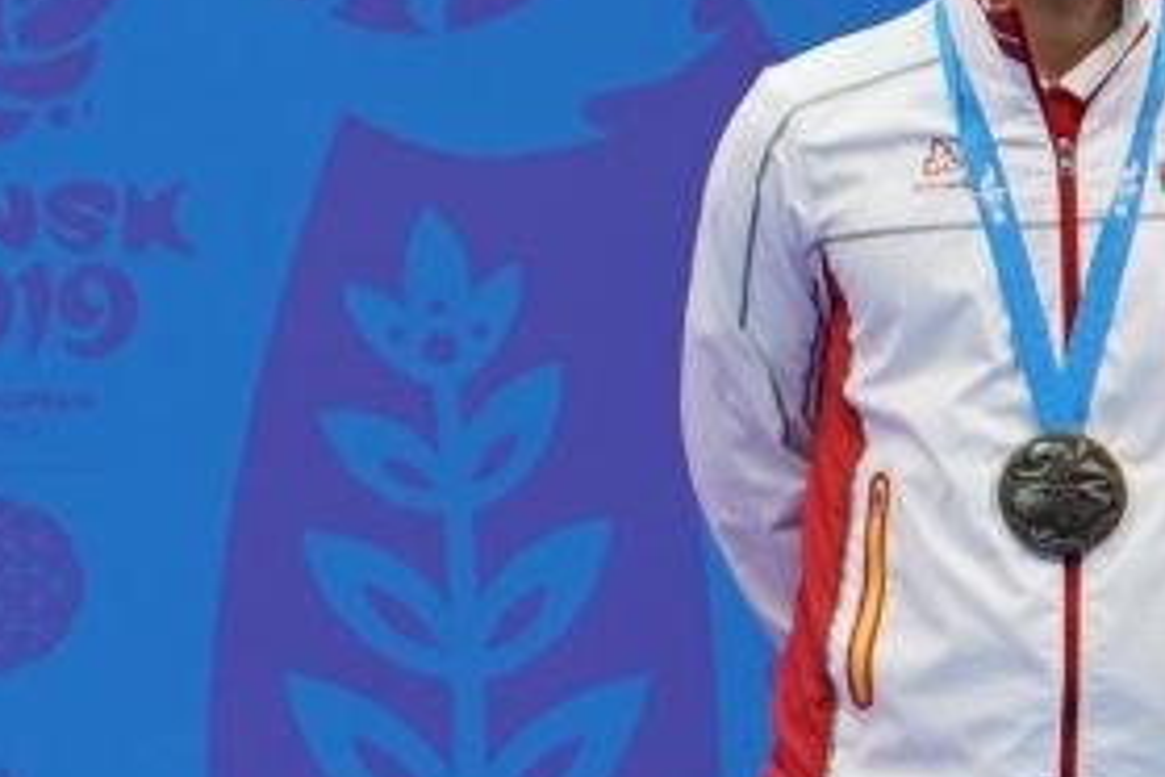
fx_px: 26534
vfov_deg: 1.7
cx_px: -1883
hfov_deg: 2.5
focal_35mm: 820
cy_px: 0
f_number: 2.8
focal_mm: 127
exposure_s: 1/250
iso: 250
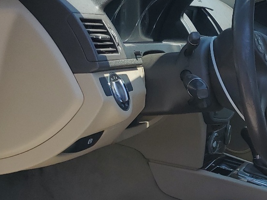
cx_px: 336
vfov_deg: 19.0
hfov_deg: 23.4
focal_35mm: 75
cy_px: 208
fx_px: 578
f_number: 1.5
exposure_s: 1/2000
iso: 50
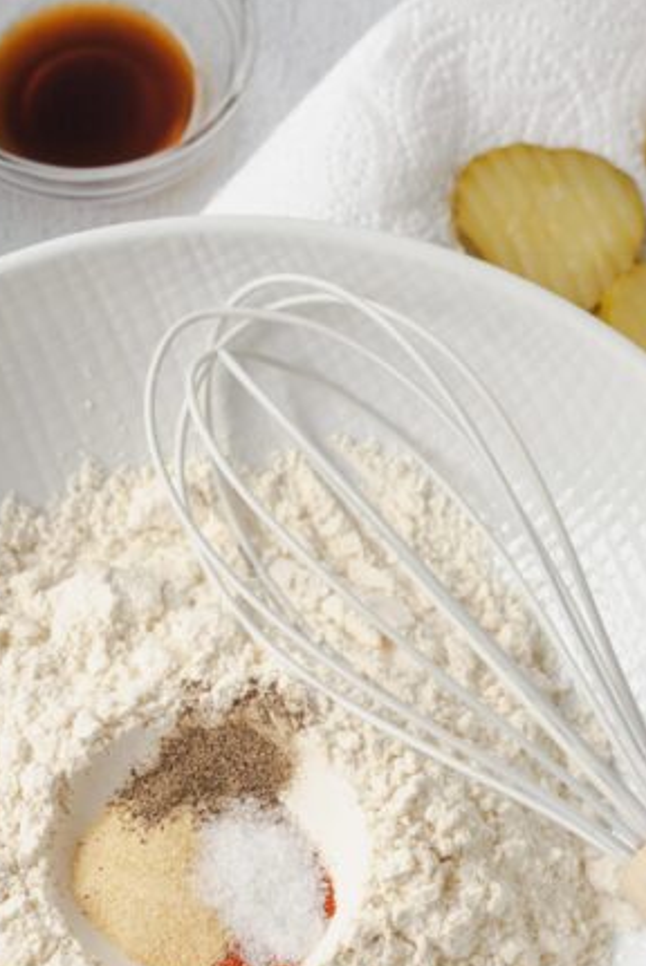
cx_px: 205
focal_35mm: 87
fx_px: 2338
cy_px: 755
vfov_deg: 23.1
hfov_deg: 15.7
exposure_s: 1/13
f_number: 5.6
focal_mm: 50
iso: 250
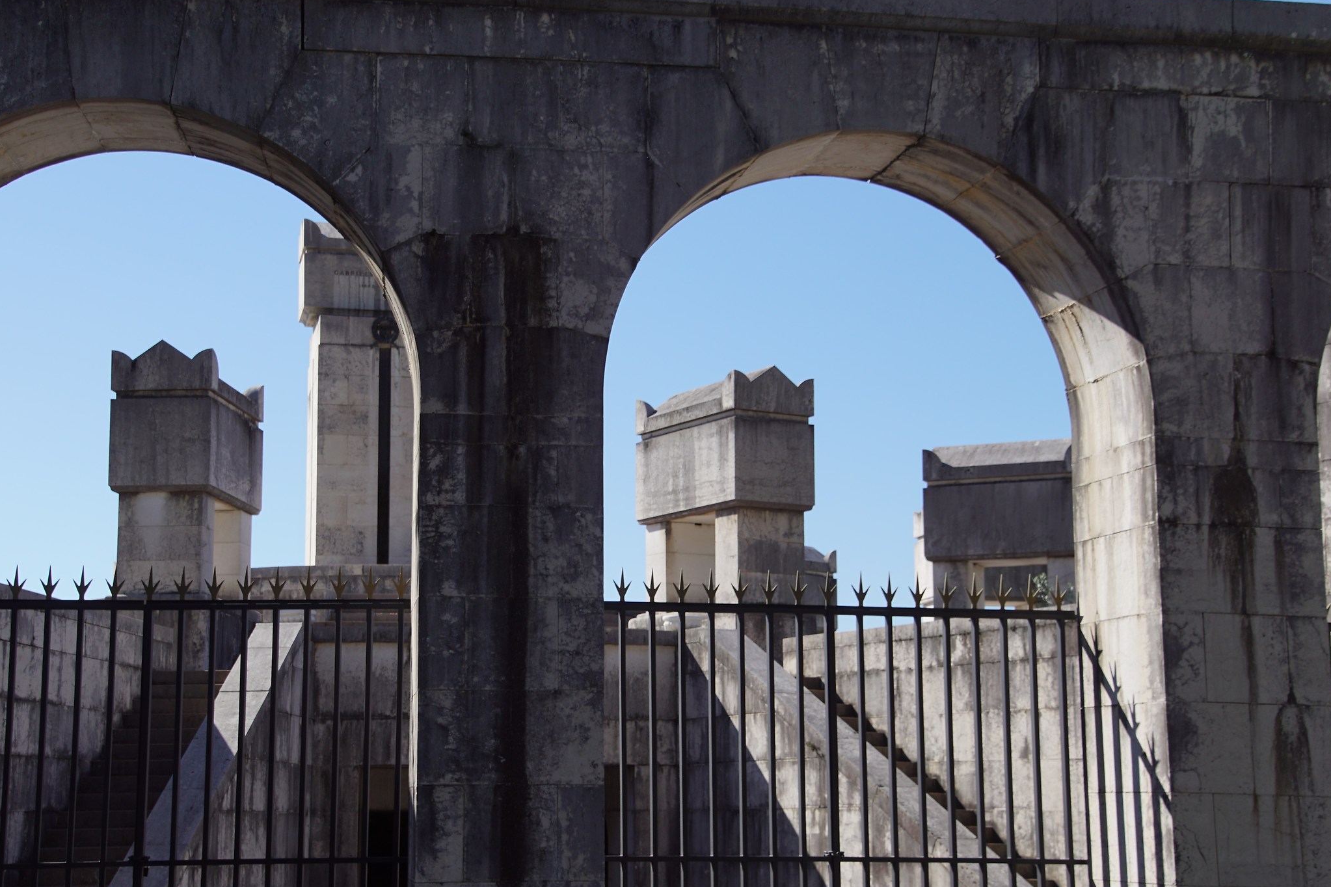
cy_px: 462
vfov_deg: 22.1
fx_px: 2277
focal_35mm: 62
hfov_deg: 32.6
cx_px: 600
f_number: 6.3
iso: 100
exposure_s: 1/320
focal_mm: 35
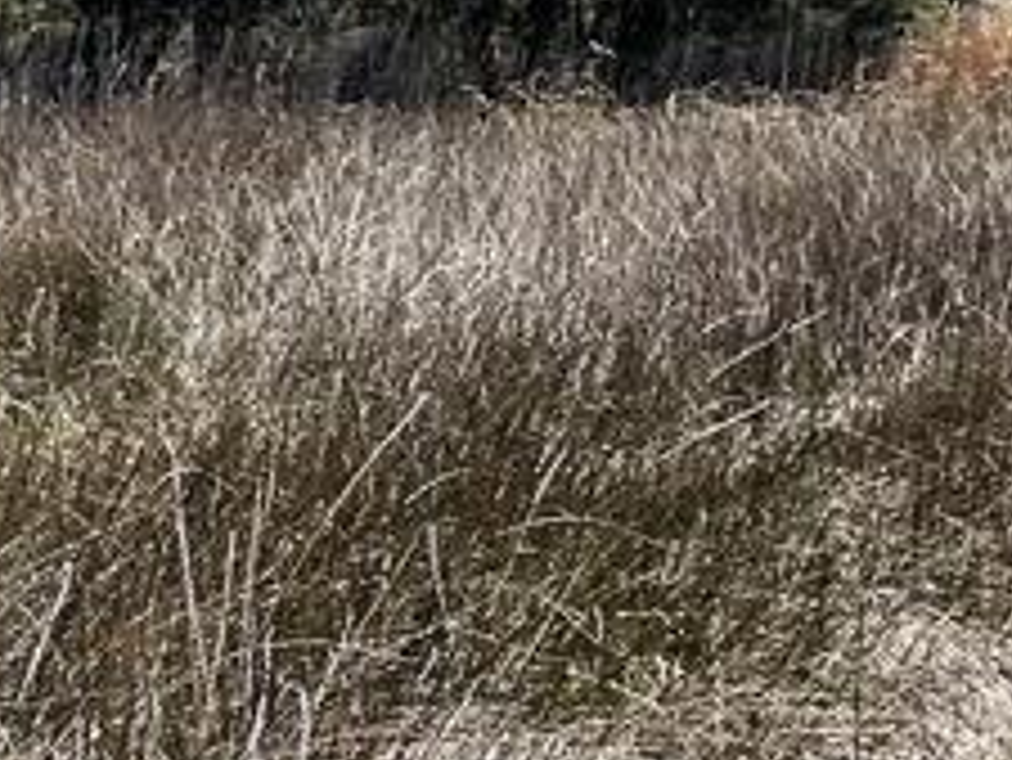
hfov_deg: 11.1
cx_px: -1435
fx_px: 4329
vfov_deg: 10.0
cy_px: 247
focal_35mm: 148
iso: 32
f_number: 1.6
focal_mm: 4.2
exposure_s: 1/1435
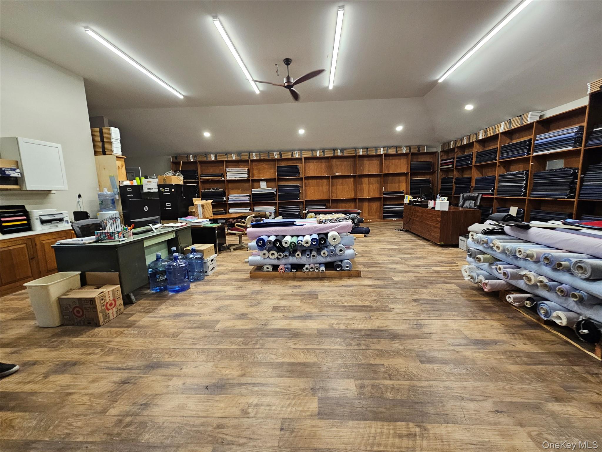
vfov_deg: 89.9
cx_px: 301
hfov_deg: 106.2
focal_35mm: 13
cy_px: 226
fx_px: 226
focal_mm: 2.2
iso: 250
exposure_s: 1/60
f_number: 2.2
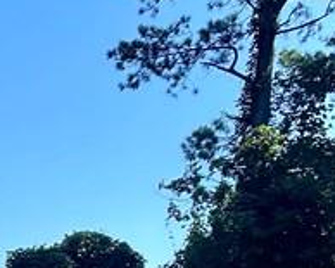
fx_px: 1278
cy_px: 564
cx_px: -278
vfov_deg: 10.8
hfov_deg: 13.3
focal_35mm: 129
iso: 32
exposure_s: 1/1618
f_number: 1.6
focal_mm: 5.1
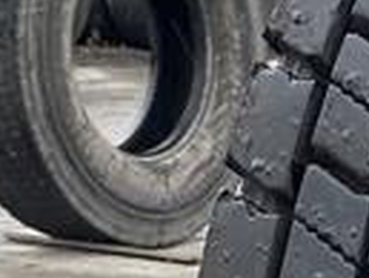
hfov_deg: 9.2
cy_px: 496
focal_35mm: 206
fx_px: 2198
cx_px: 615
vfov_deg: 7.0
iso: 32
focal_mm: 4.25
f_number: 1.8
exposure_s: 1/126
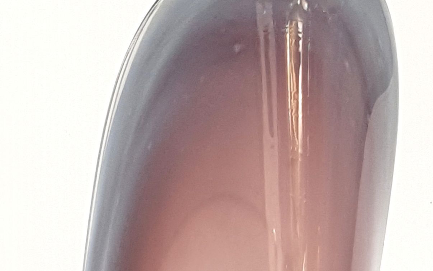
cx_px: 290
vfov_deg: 11.9
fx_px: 1086
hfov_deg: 22.5
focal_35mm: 92
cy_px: 620
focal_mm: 4.3
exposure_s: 1/100
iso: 50
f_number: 2.4
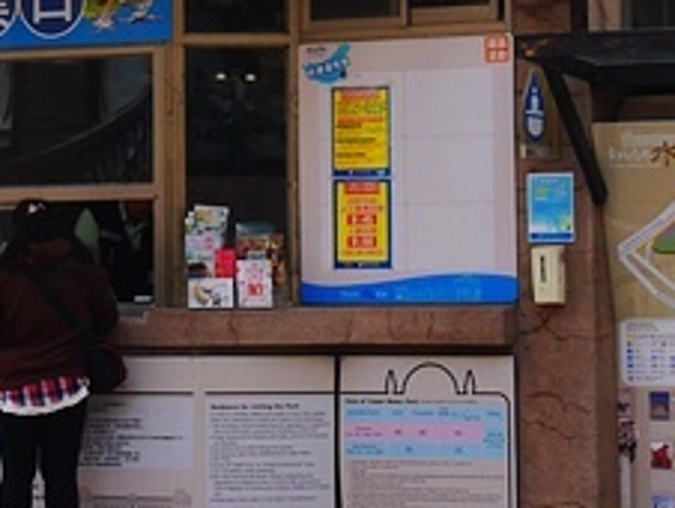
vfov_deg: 8.6
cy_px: 64
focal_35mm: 172
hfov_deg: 11.4
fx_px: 3358
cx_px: 137
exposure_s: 1/400
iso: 200
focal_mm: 19
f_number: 7.1
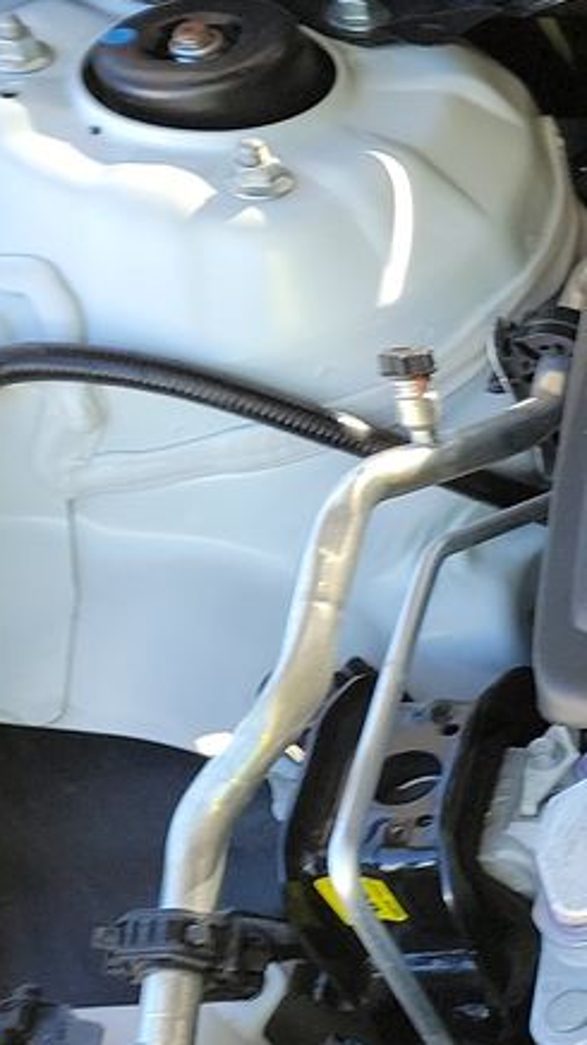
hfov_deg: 9.5
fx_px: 2658
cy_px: 1009
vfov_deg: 21.6
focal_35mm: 96
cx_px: 1814
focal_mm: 6.7
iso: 53
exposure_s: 1/59
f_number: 1.8
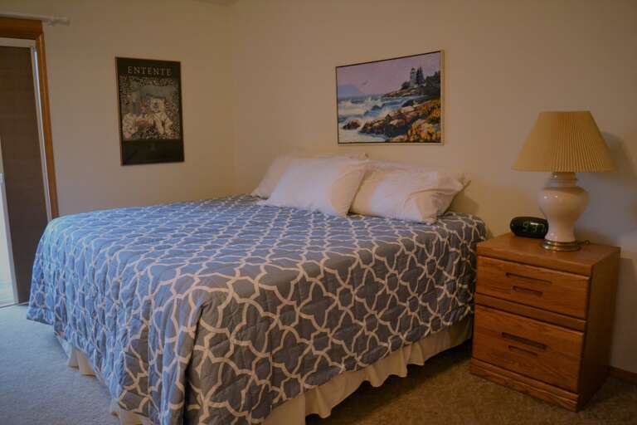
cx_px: 318
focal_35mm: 27
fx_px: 478
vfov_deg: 47.9
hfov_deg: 67.4
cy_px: 212
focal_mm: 18
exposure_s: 1/60
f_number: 3.5
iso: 2500
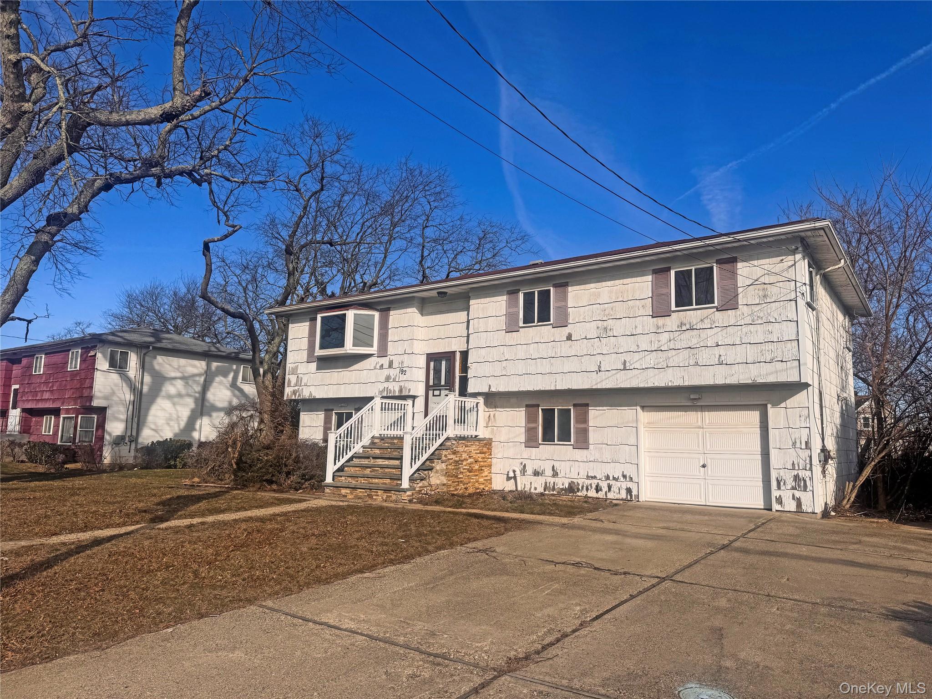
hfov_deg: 71.6
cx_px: 466
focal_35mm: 24
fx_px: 646
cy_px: 350
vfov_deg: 56.8
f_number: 1.78
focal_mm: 6.76
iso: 80
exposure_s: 1/9009
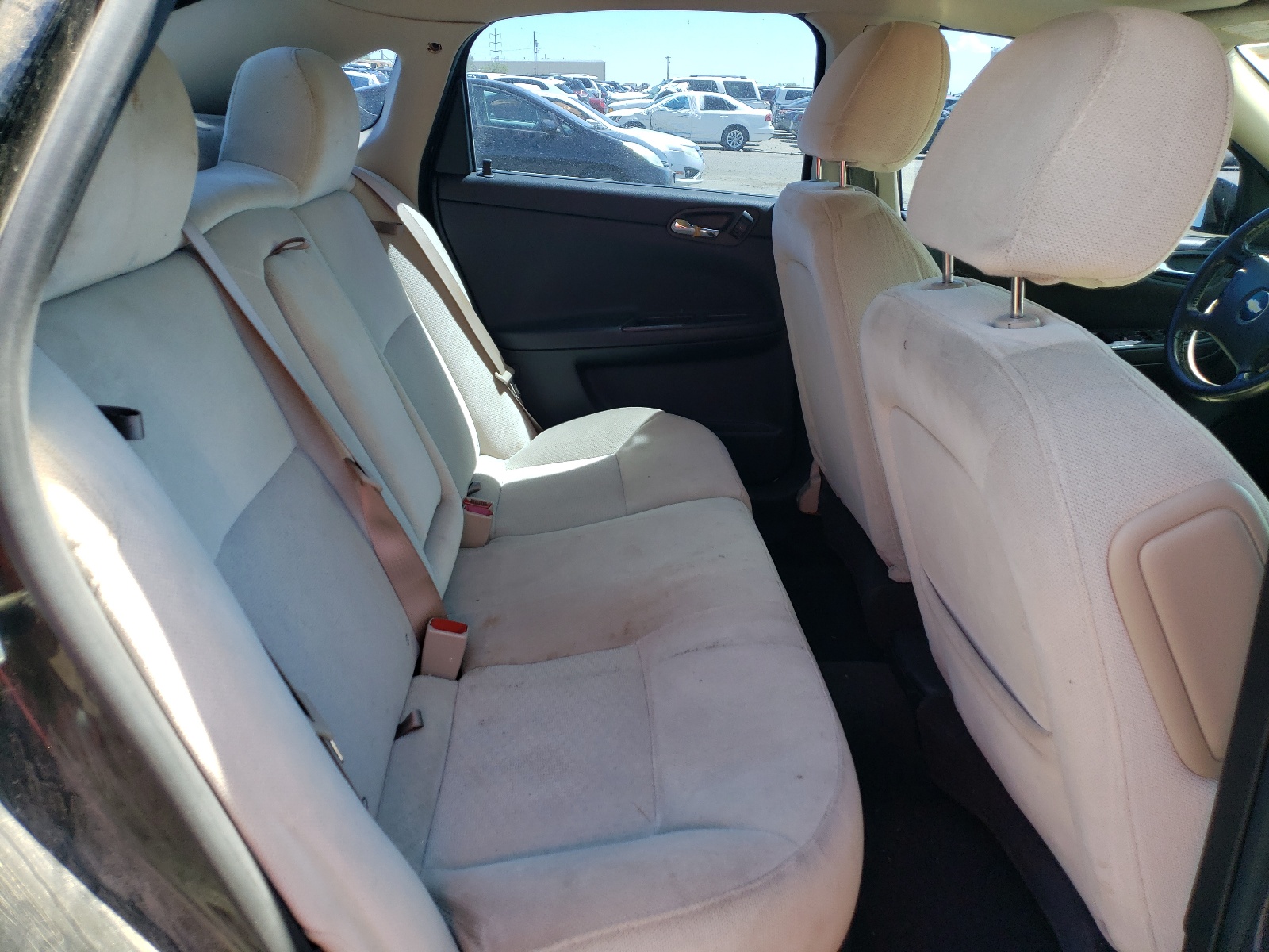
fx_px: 953
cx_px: 634
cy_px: 476
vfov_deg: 53.1
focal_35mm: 26
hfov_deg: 67.3
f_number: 1.5
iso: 50
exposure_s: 1/303
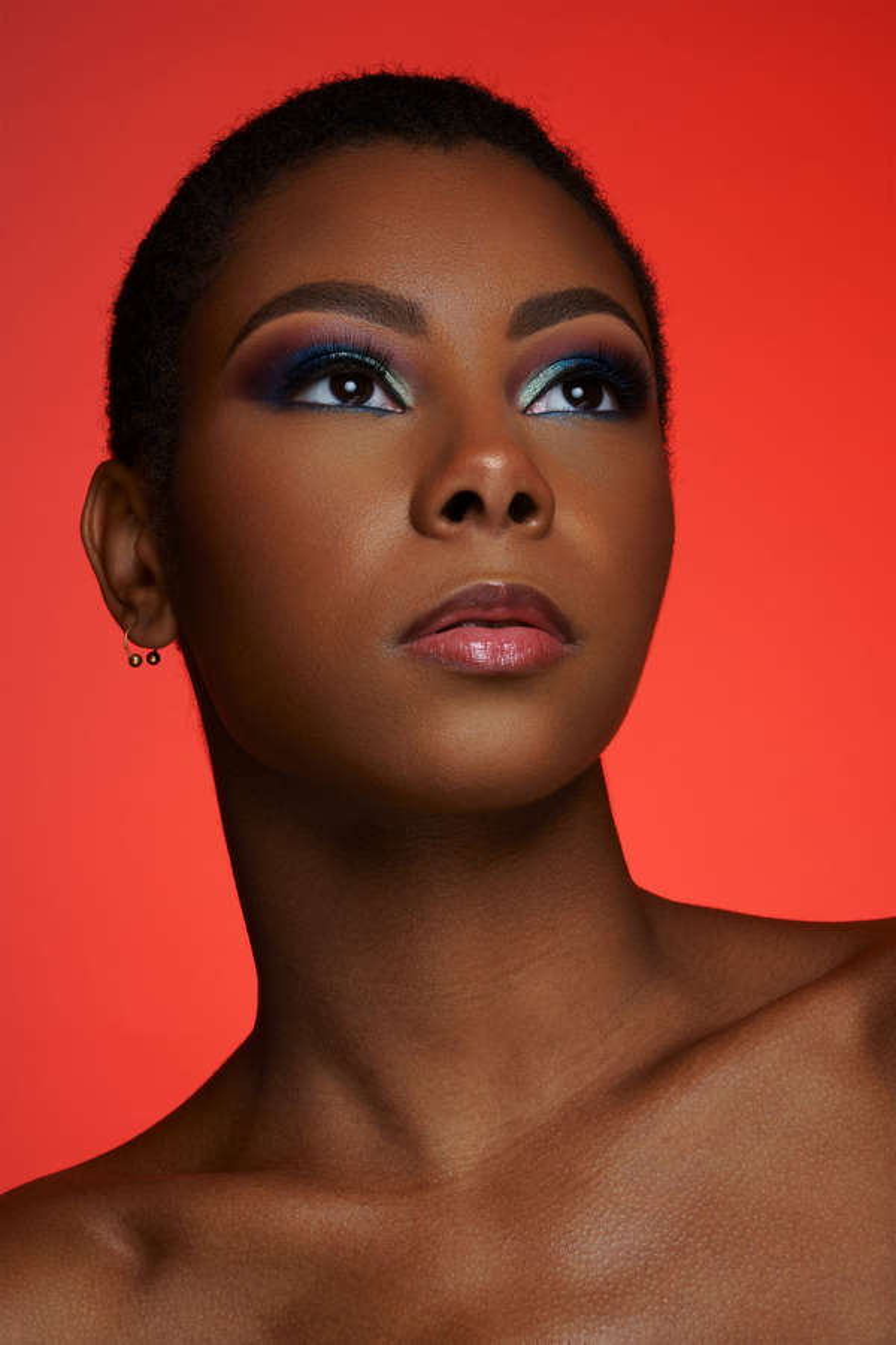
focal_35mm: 105
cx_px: 448
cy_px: 672
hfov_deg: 13.0
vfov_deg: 19.5
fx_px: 3920
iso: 200
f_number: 16
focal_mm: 105
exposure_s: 1/160
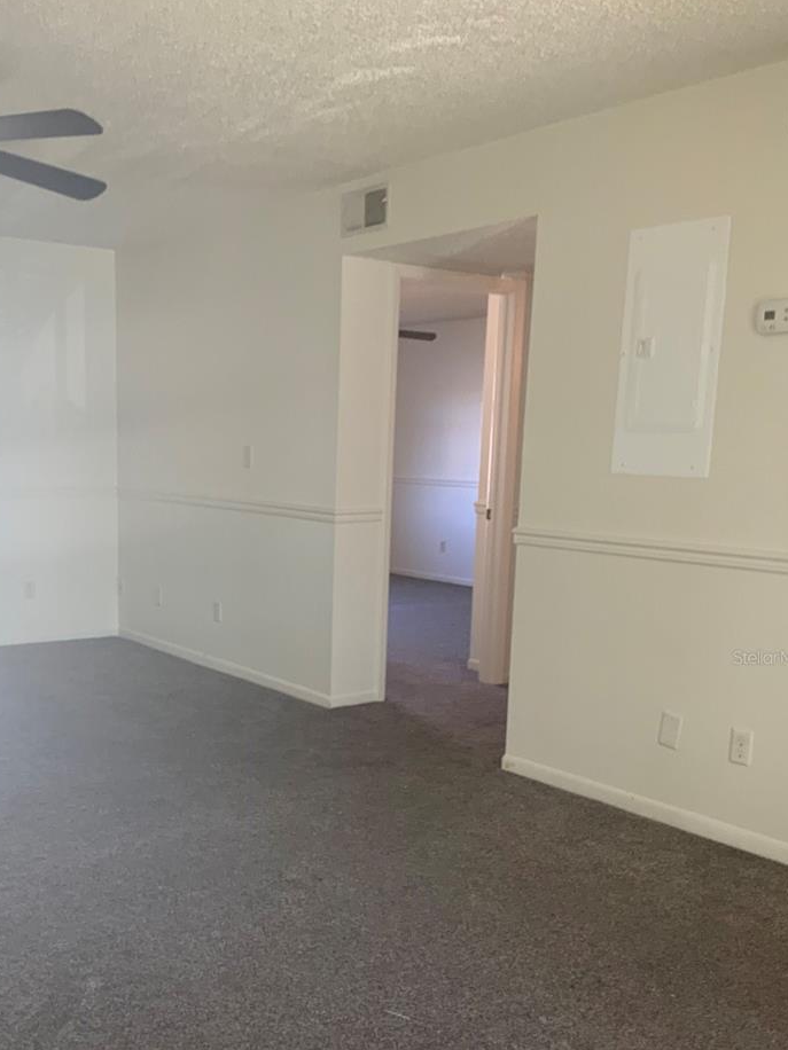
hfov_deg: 37.5
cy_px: 657
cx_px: 298
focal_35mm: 38
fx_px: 1153
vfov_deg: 48.5
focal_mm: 3
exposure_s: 1/60
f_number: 1.8
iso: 64
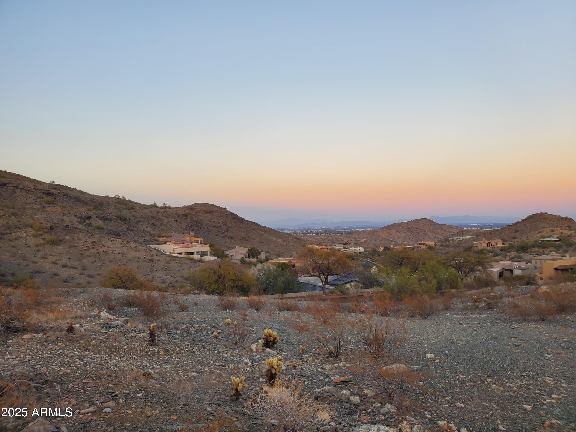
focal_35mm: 26
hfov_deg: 67.3
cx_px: 288
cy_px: 216
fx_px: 433
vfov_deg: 53.1
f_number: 2.4
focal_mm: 4.3
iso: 50
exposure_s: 1/100
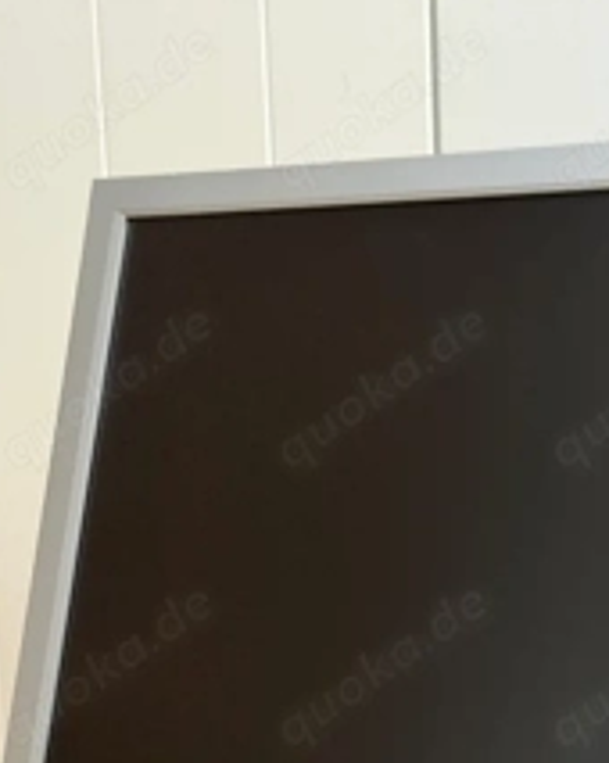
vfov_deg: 21.2
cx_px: 459
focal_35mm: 88
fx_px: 1985
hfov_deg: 17.3
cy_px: 706
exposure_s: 1/29
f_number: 1.78
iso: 800
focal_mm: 6.76
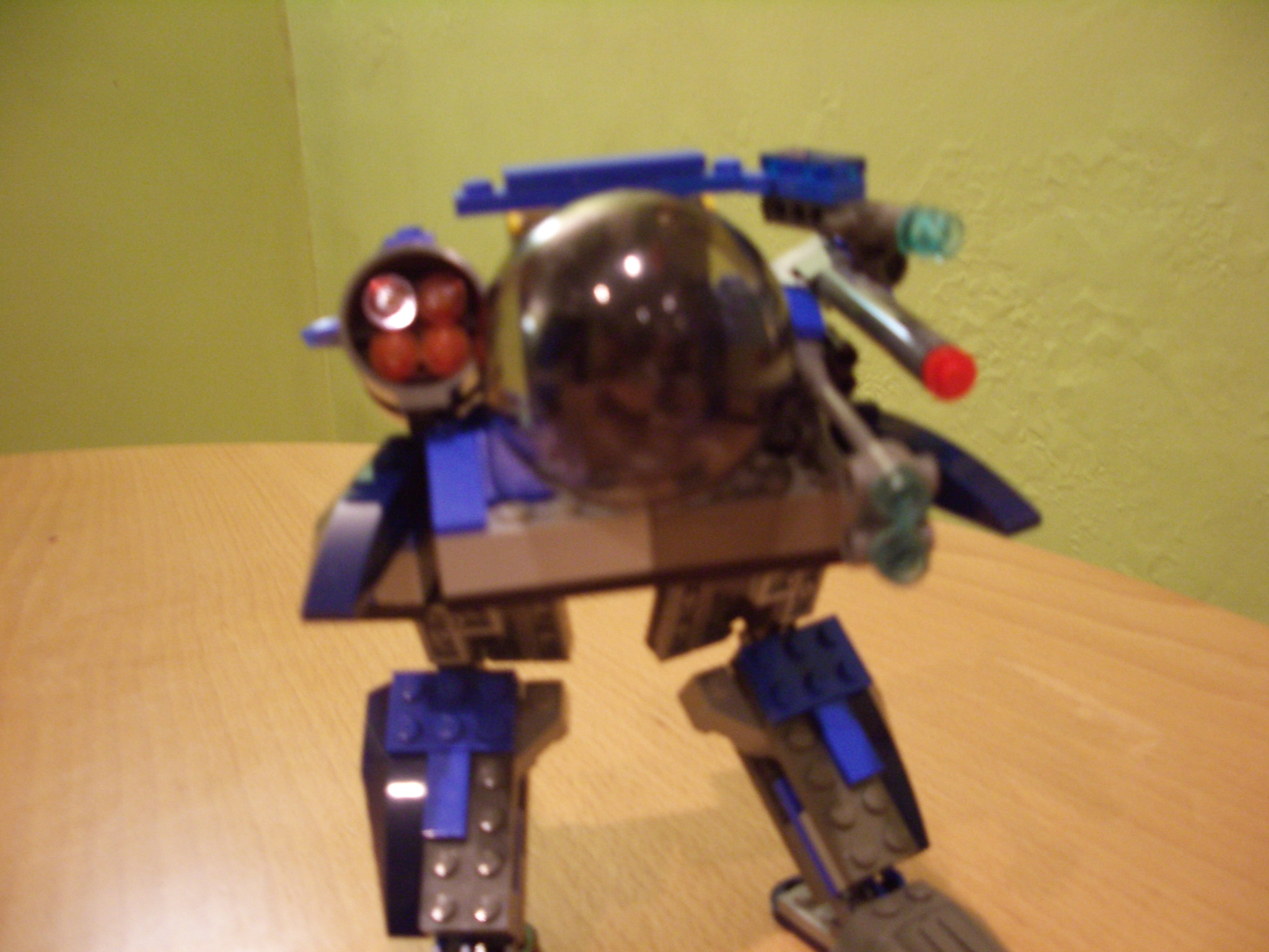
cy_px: 476
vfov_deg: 40.7
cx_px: 634
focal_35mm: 35
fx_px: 1283
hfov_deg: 52.6
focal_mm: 5.8
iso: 200
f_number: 2.6
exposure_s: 1/4
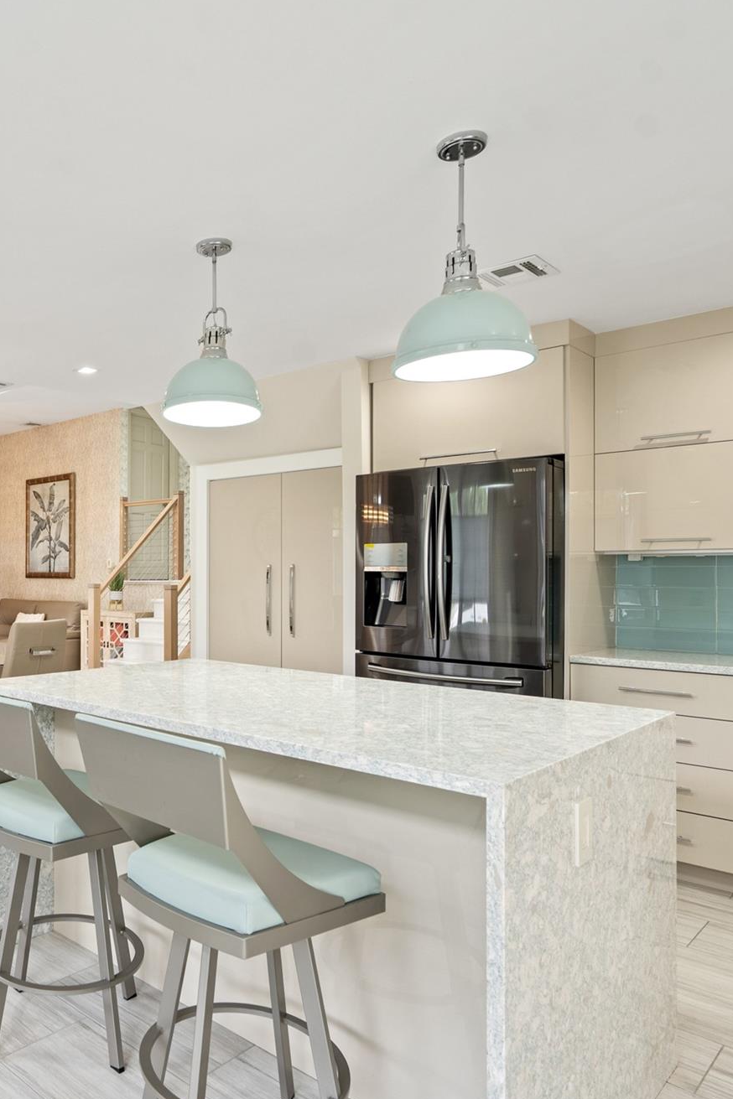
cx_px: 106
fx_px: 763
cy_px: 555
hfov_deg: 47.3
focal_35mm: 25
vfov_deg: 71.5
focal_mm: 16
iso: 250
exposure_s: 1/10
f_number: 5.6
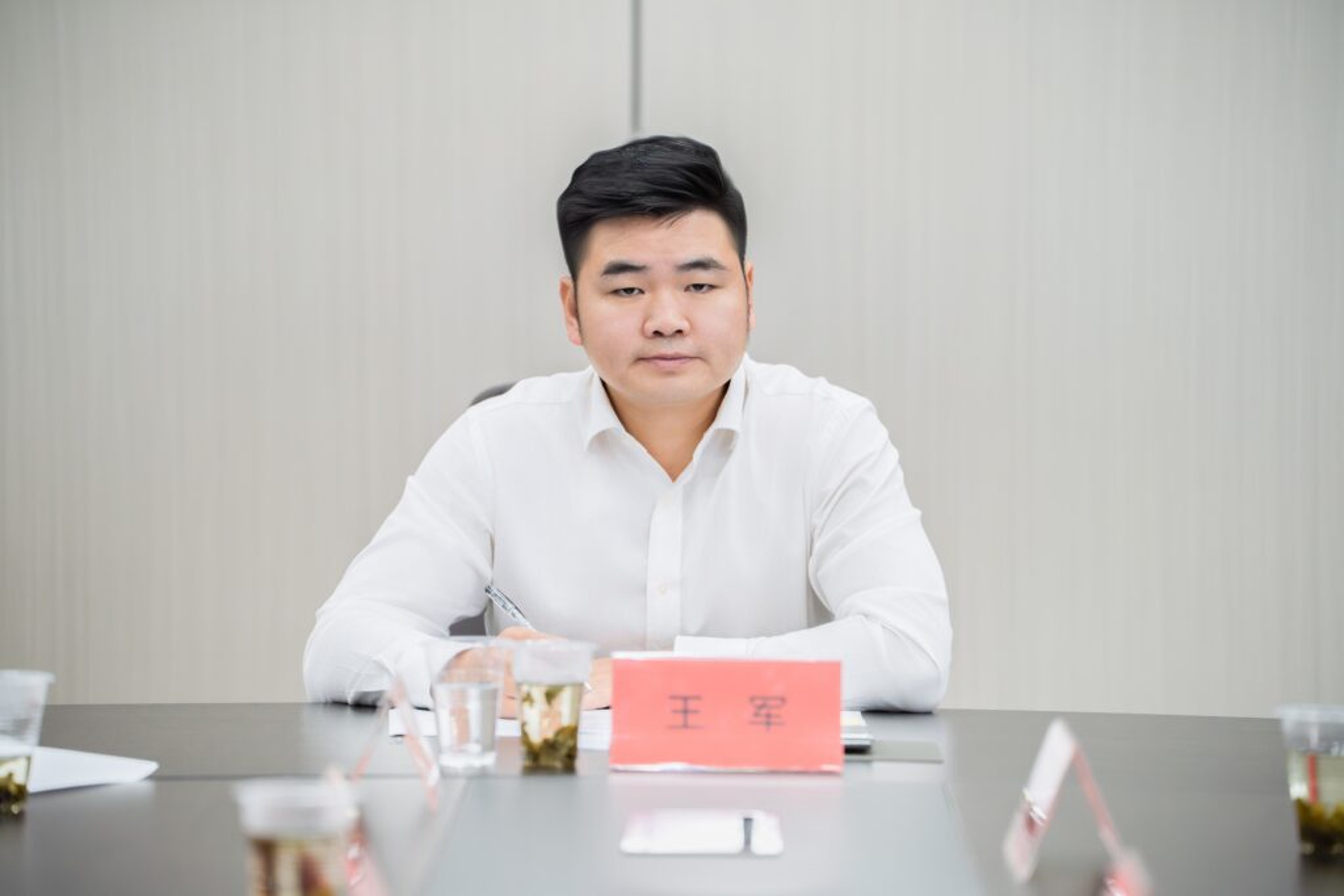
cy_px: 448
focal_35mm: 180
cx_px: 672
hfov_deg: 11.4
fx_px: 6720
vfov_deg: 7.6
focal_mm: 180
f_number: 2.8
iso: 2500
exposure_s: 1/200
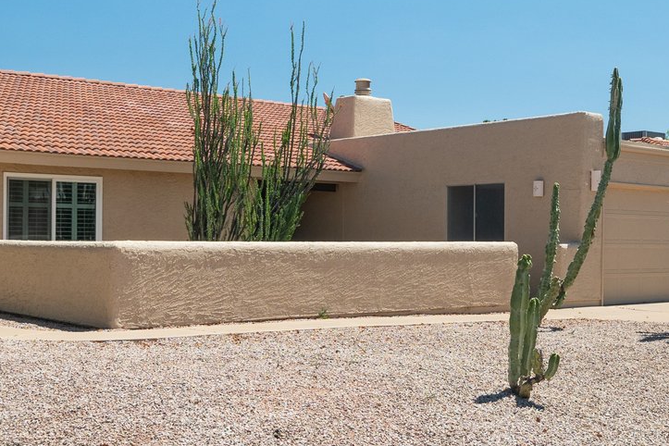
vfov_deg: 25.8
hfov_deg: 37.9
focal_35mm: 52
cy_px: 235
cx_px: 325
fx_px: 974
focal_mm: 18.5
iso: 320
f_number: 8
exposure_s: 1/400
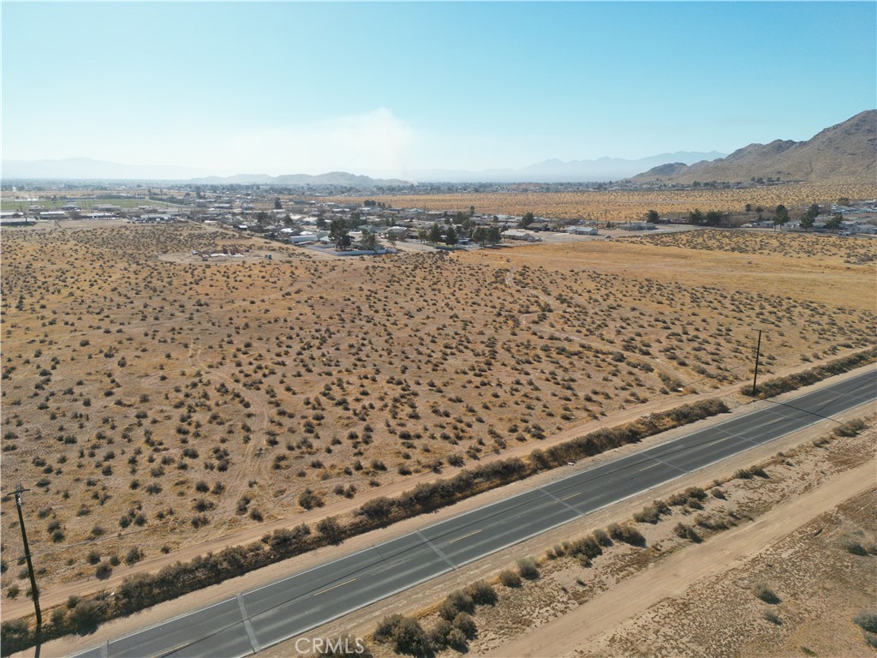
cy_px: 329
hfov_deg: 71.6
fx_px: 608
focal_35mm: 24
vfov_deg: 56.8
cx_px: 438
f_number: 1.7
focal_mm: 6.72
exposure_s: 1/4000
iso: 150
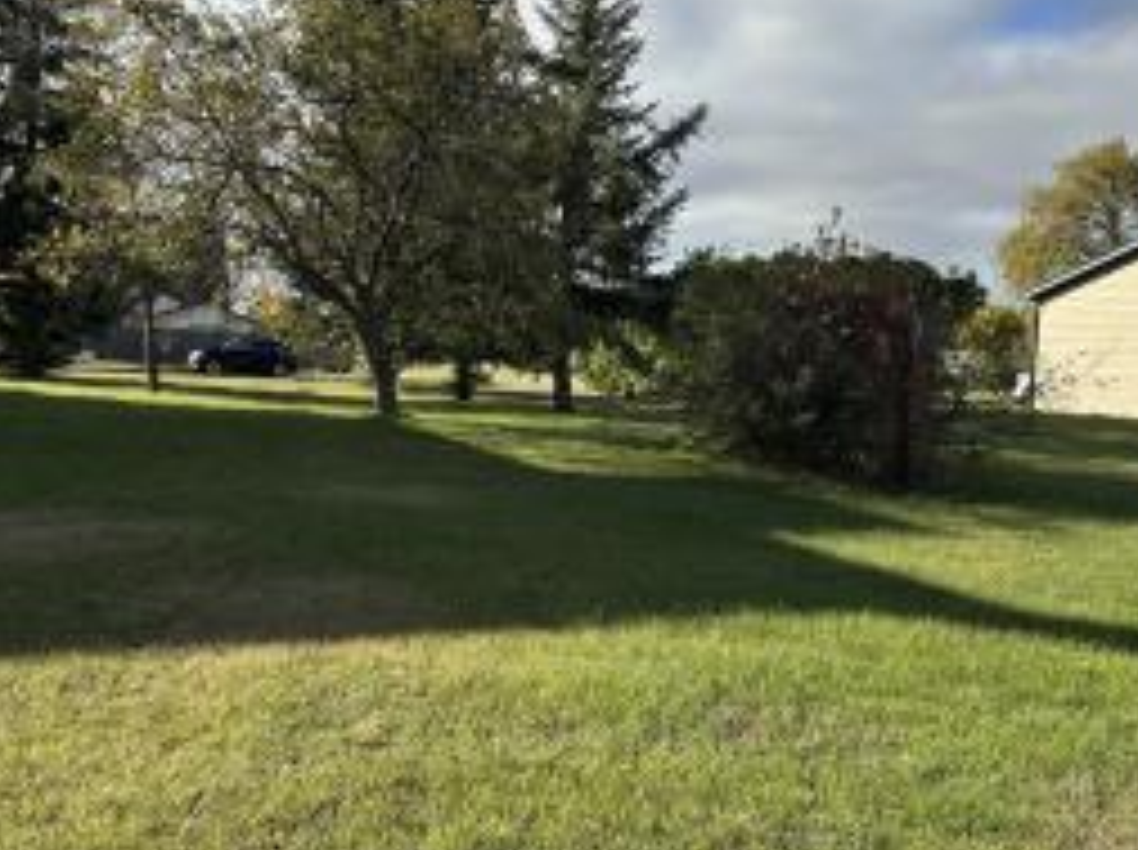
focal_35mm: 38
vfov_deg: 37.6
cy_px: 409
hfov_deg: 48.7
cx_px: 441
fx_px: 1247
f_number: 1.78
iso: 80
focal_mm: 6.86
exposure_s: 1/3356
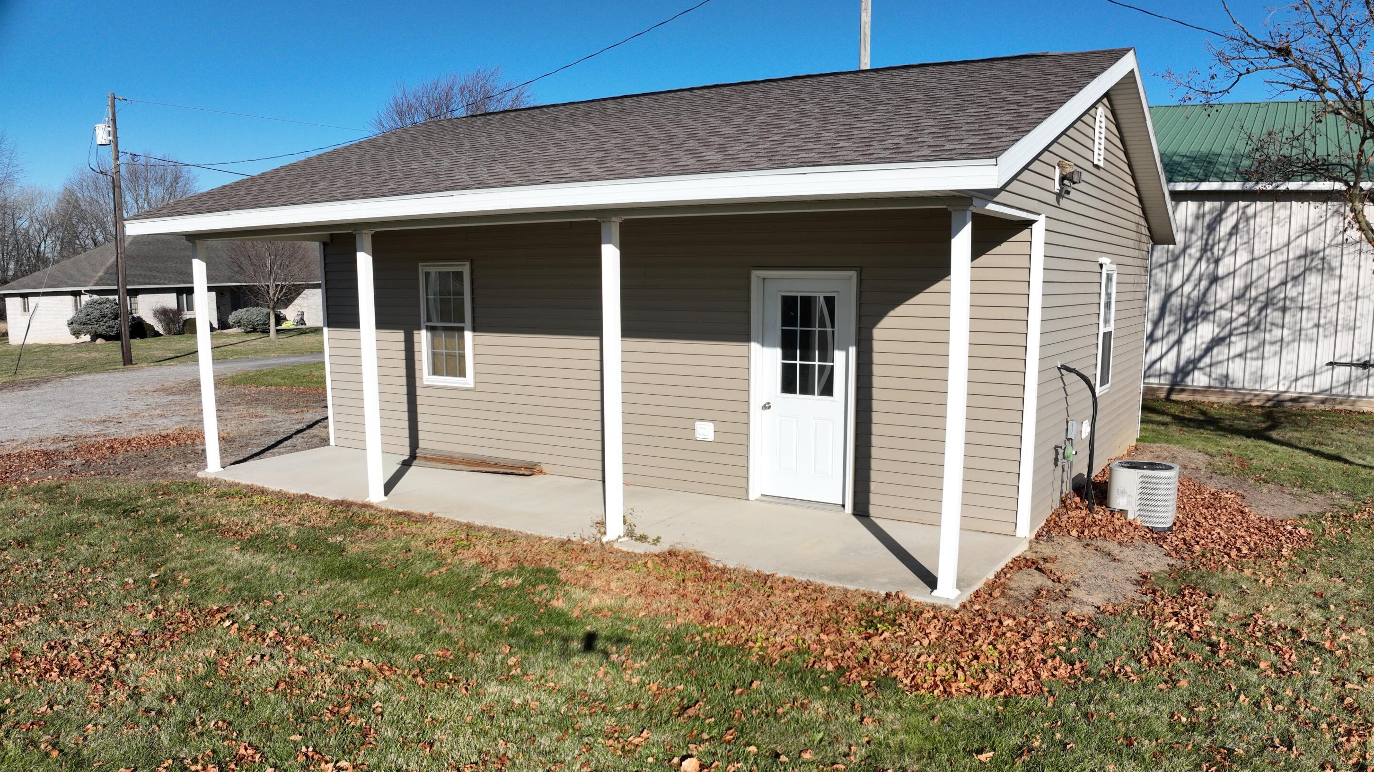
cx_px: 707
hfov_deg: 69.8
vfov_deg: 42.7
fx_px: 984
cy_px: 465
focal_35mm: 27
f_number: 3.5
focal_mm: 12.29
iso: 100
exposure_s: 1/2000
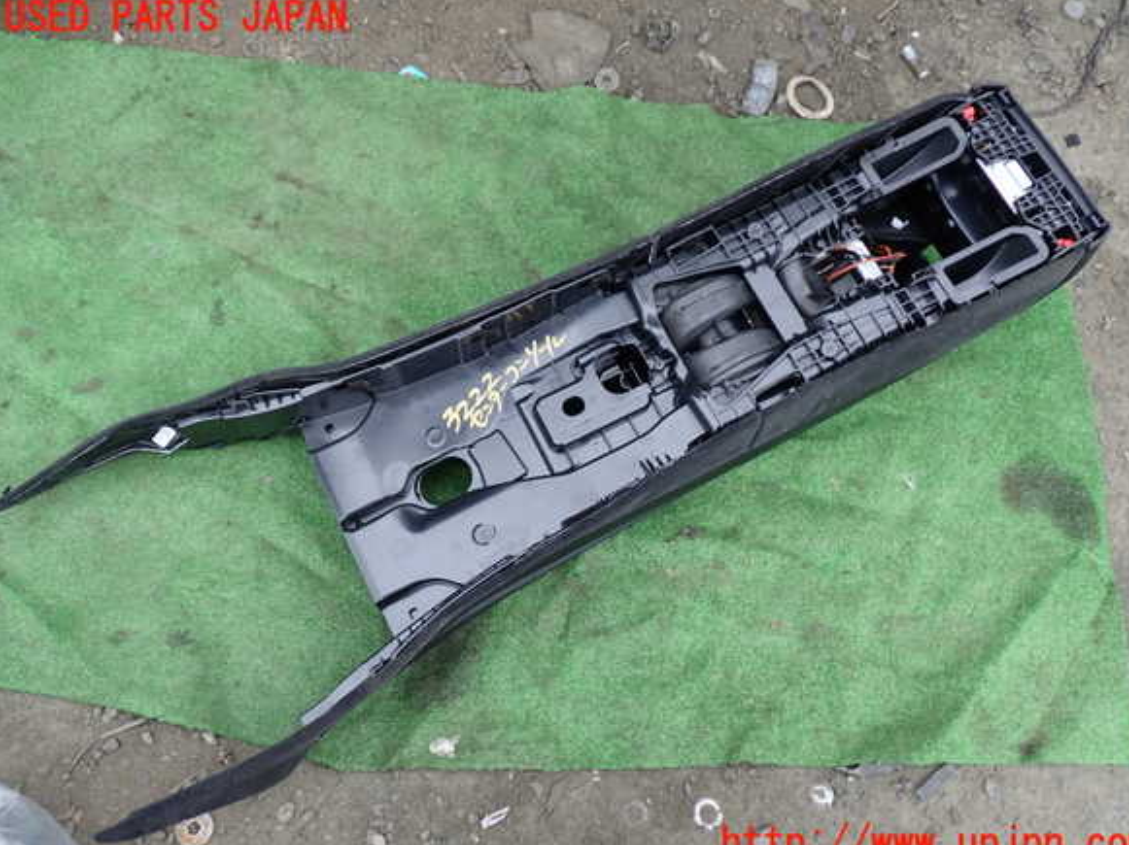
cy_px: 431
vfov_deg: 45.4
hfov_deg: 58.4
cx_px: 577
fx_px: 1010
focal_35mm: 31
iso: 100
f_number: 2.3
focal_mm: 5.4
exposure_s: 1/80
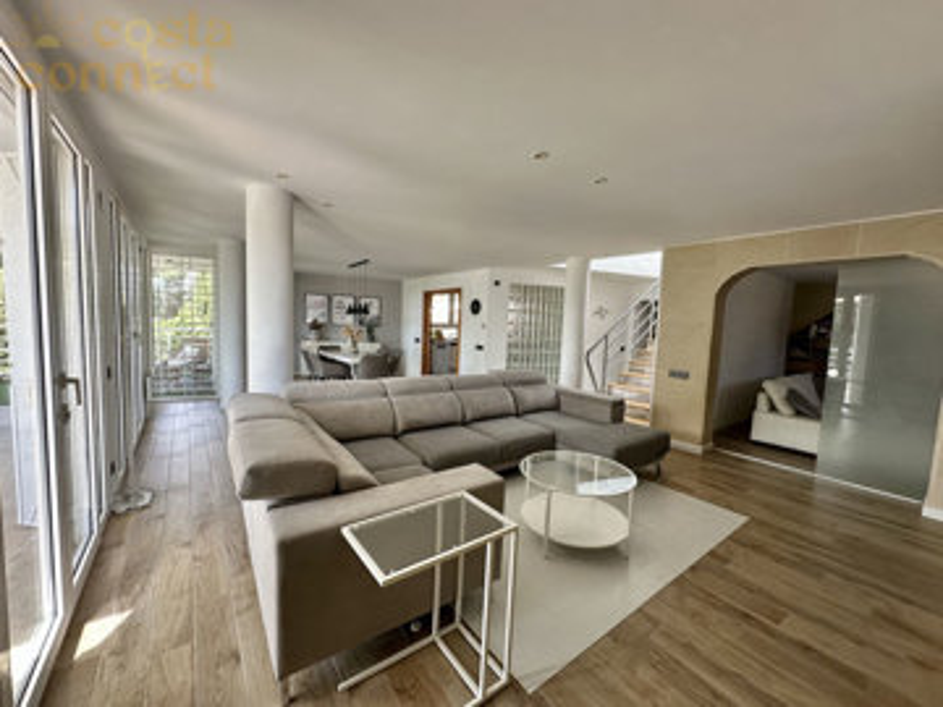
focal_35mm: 14
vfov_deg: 85.7
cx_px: 472
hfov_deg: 102.1
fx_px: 381
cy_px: 354
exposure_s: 1/99
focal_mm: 2.22
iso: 100
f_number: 2.2
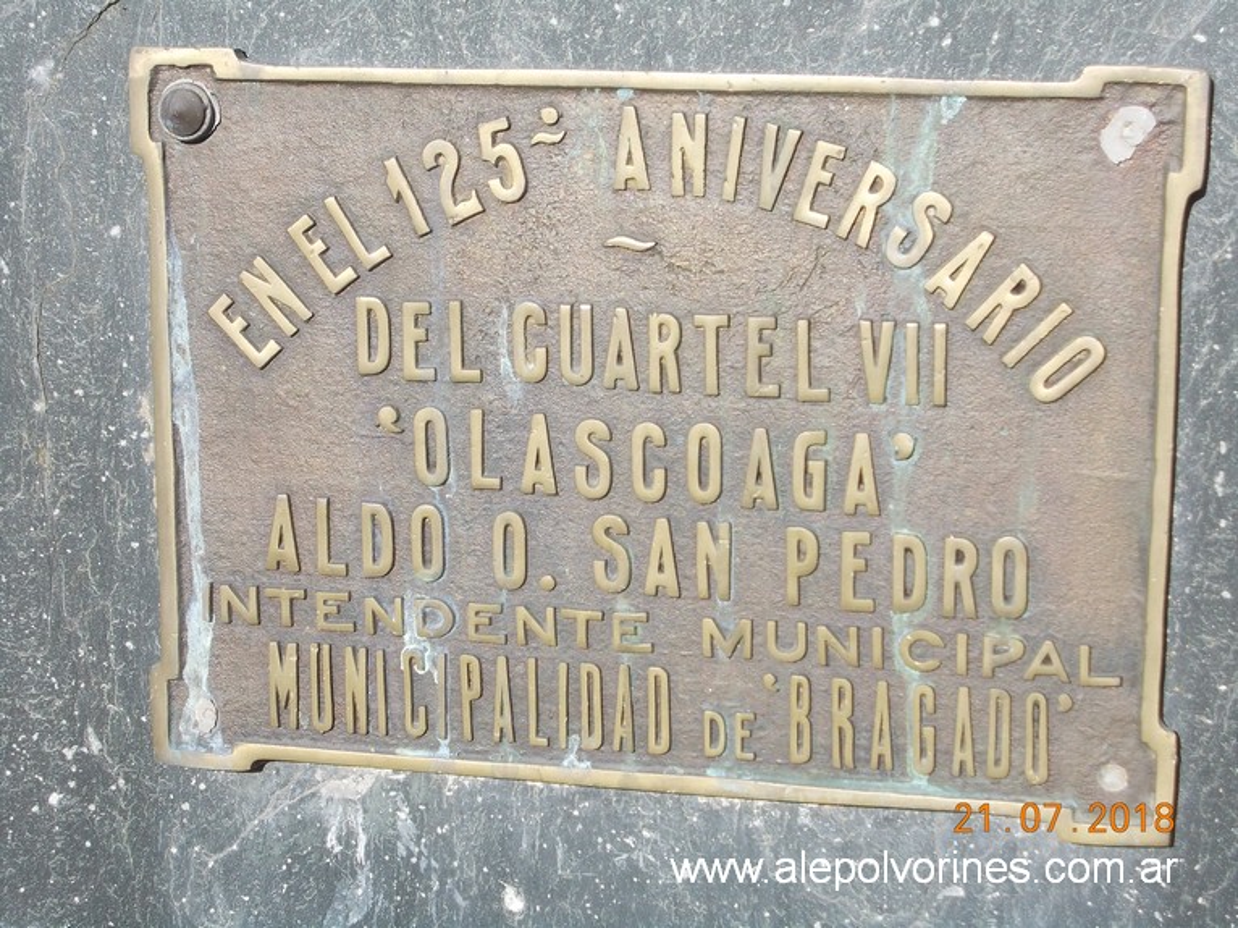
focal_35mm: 82
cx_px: 619
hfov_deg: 23.8
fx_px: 2932
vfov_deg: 18.0
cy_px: 464
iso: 80
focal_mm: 11.6
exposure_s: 1/320
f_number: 4.8
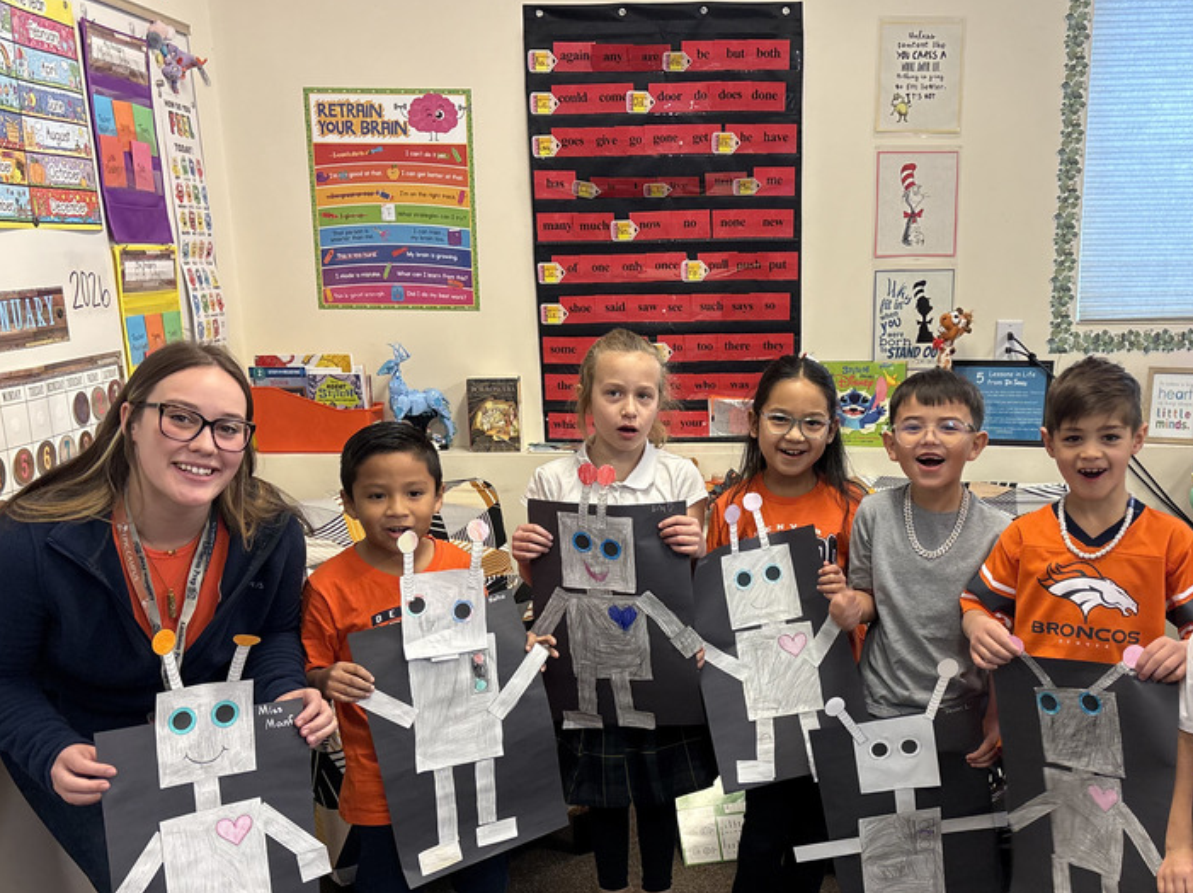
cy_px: 590
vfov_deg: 37.3
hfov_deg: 48.7
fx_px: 1309
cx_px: 715
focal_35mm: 38
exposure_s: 1/60
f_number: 1.6
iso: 125
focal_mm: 5.96
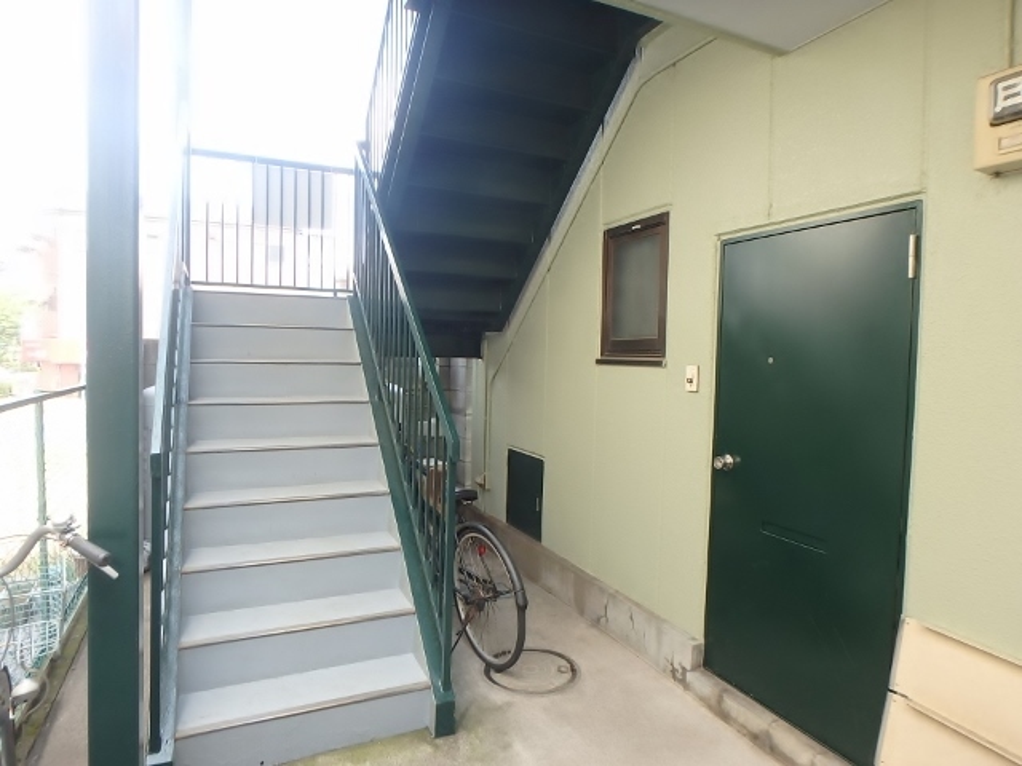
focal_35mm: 21
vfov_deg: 63.4
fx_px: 620
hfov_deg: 79.0
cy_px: 383
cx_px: 511
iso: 125
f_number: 3.5
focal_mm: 3.7
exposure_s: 1/60
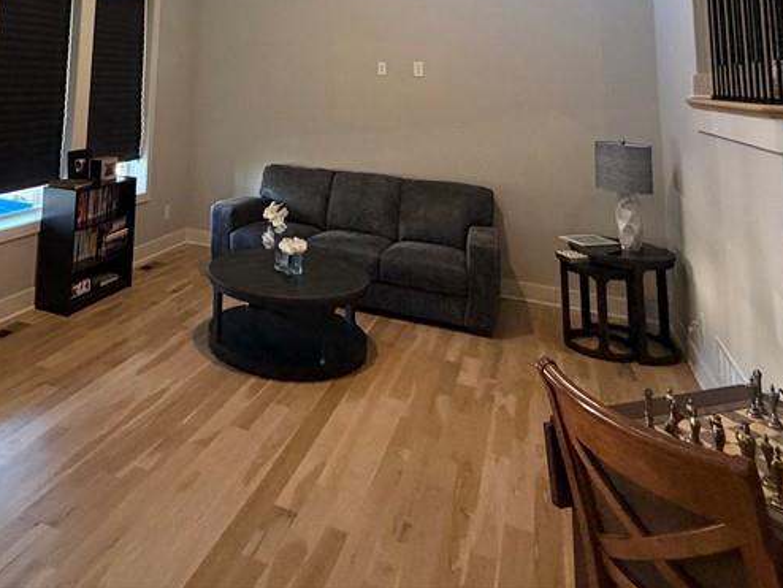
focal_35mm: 29
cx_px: 223
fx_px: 656
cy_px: -17
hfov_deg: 59.3
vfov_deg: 41.2
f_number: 2.2
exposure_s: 1/60
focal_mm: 2.22
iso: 320
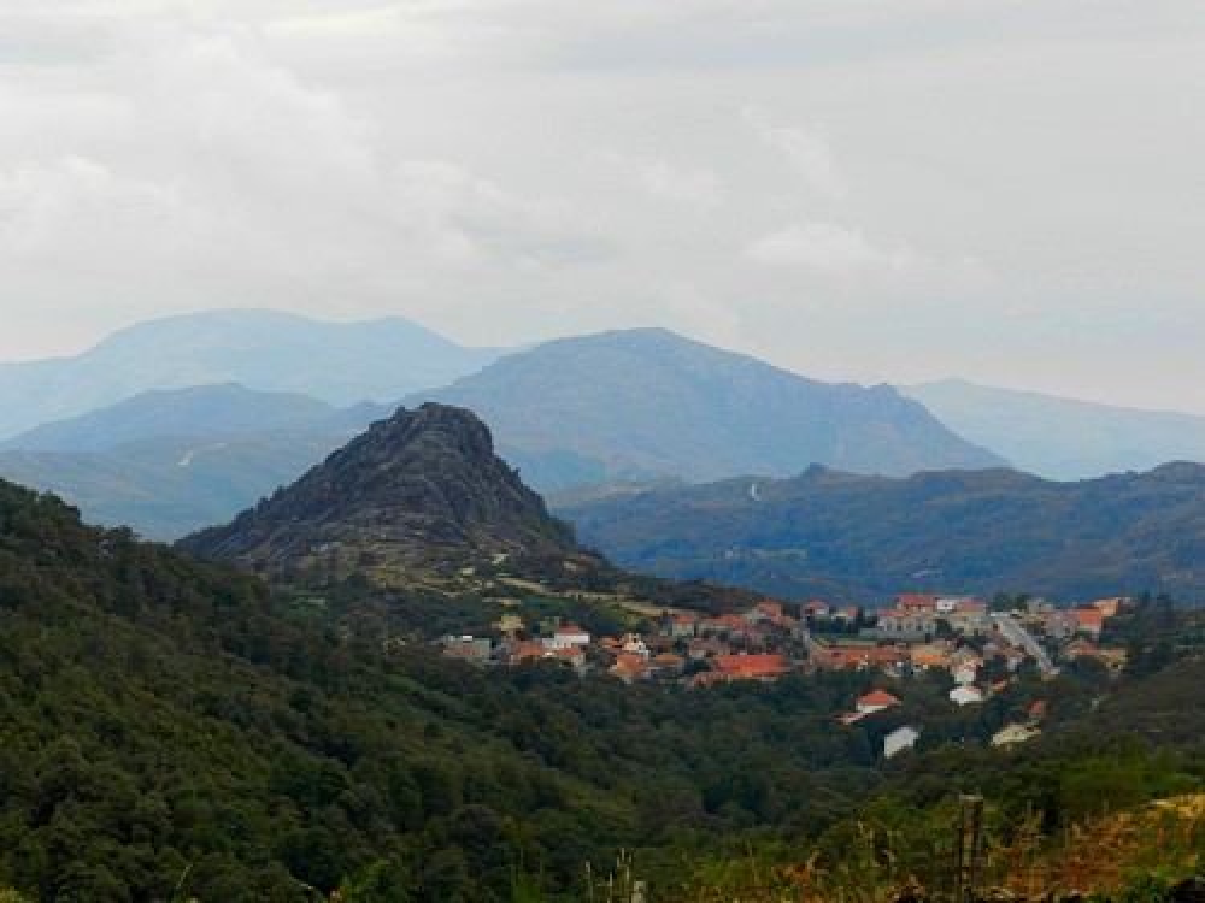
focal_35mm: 176
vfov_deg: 8.4
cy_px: 452
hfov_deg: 11.2
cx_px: 602
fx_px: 6127
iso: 160
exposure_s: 1/320
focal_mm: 31.2
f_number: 5.4
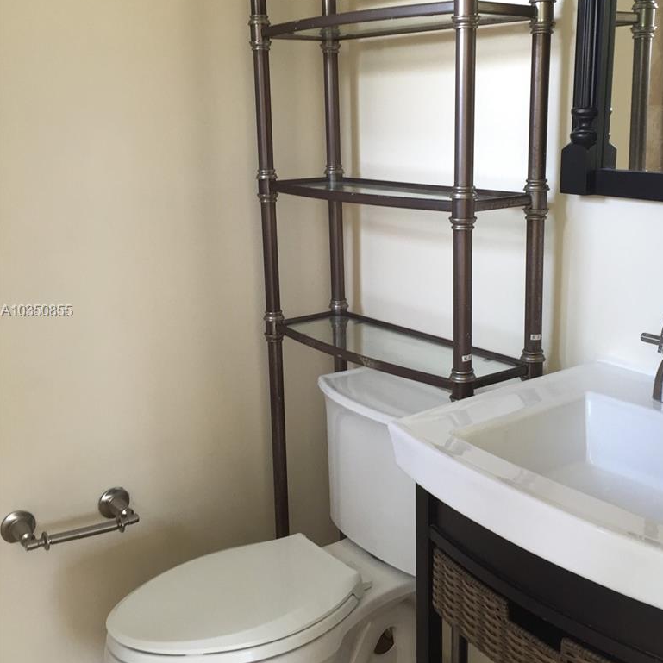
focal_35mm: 40
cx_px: 385
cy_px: 312
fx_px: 867
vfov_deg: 41.8
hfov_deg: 41.7
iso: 80
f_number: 2.2
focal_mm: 4.15
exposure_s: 1/30
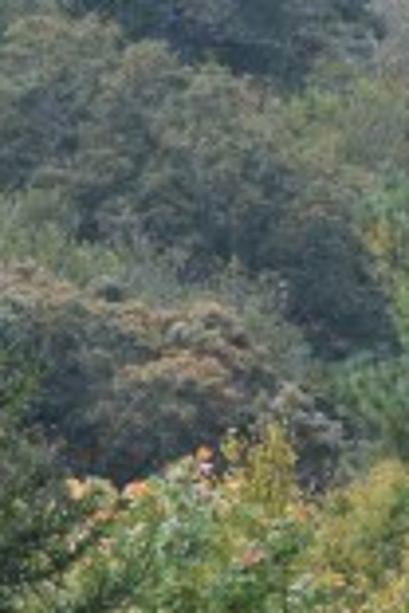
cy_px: -126
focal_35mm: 474
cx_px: 956
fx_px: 8077
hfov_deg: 2.9
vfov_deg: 4.3
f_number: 8
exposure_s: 1/250
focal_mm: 48
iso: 400
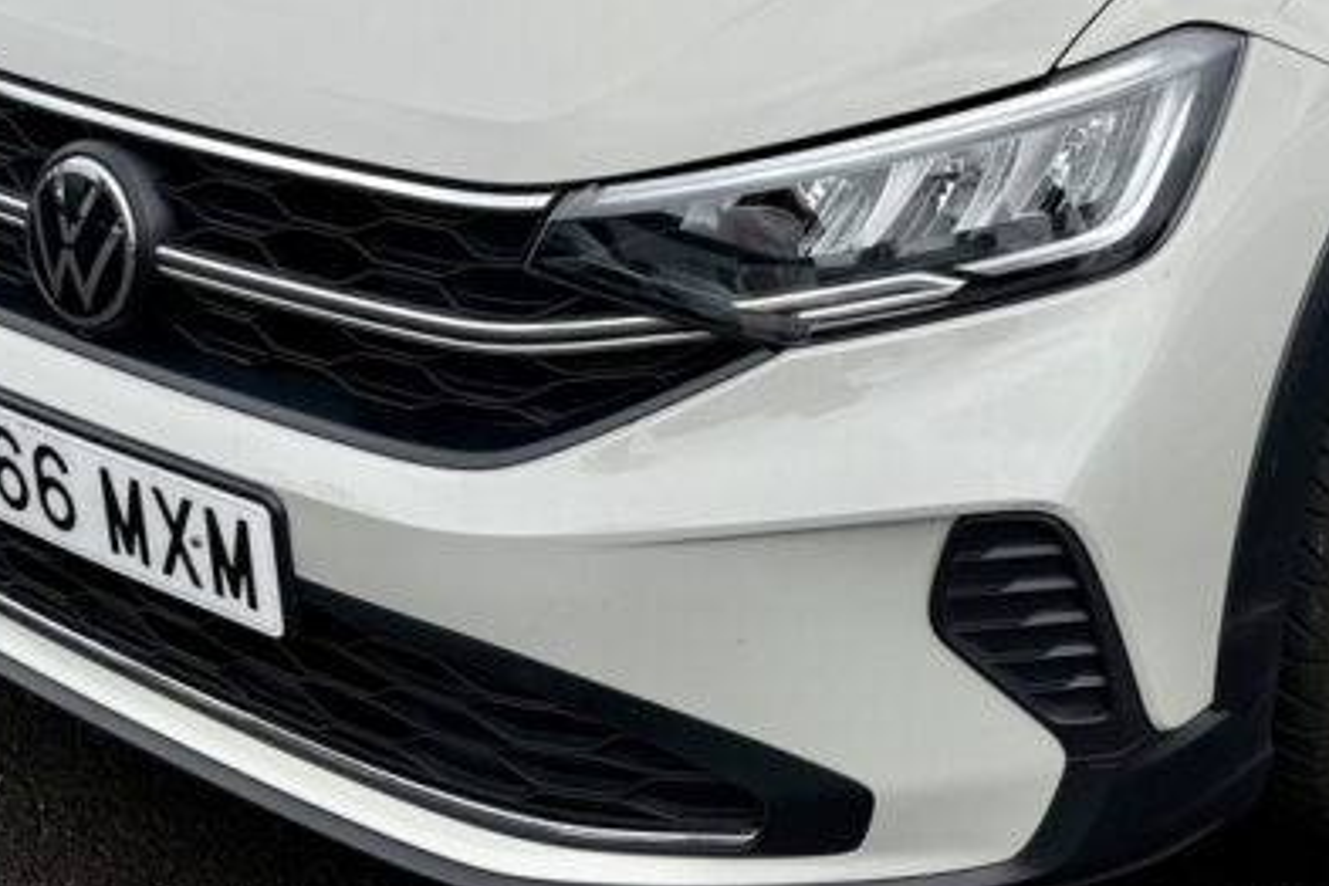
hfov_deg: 30.9
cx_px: 764
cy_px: -172
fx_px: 2399
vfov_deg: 19.7
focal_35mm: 65
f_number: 1.78
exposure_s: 1/4673
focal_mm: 6.76
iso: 80
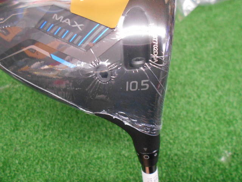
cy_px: 91
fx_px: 182
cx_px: 121
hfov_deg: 67.3
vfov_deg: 53.1
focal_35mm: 26
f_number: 3.2
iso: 800
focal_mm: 4.6
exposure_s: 1/30
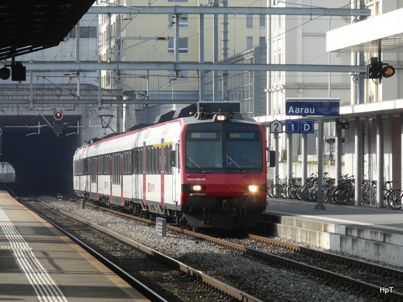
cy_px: 151
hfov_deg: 11.3
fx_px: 2037
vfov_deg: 8.5
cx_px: 202
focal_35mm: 175
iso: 100
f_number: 5.6
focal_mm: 28.8
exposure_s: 1/250
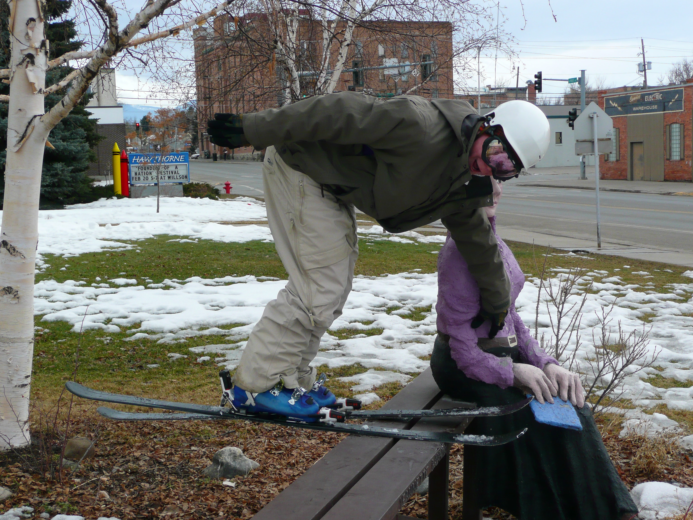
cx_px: 346
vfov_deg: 26.6
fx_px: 1101
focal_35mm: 55
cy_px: 260
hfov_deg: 34.9
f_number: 4.3
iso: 100
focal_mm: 9.1
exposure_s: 1/400
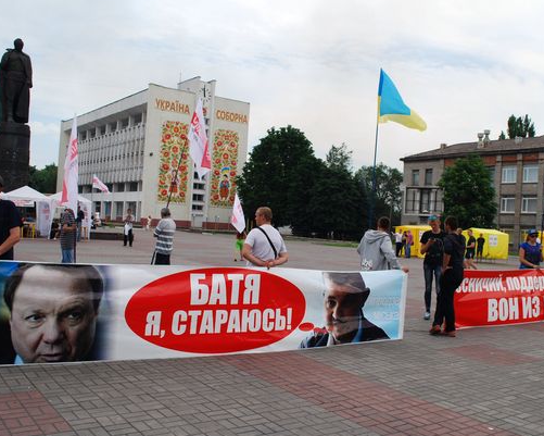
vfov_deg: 41.2
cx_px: 289
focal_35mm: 36
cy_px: 215
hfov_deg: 50.2
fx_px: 580
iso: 100
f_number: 7.1
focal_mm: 20
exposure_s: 1/200
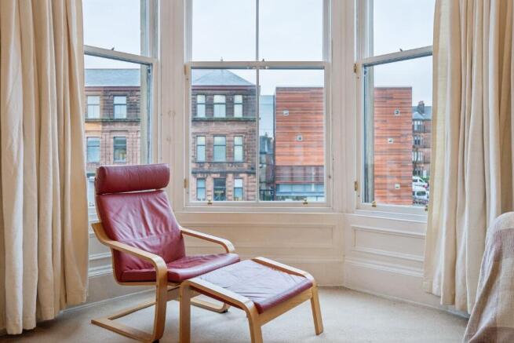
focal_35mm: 30
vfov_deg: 43.6
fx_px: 428
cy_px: 172
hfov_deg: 61.9
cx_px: 257
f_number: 4
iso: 800
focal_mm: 30
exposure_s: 1/100
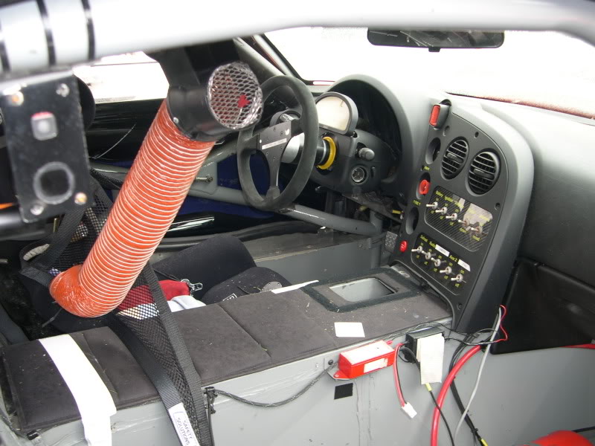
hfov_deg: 49.0
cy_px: 223
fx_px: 653
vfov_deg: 37.7
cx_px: 298
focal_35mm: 38
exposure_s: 1/30
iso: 100
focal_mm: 8
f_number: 2.8
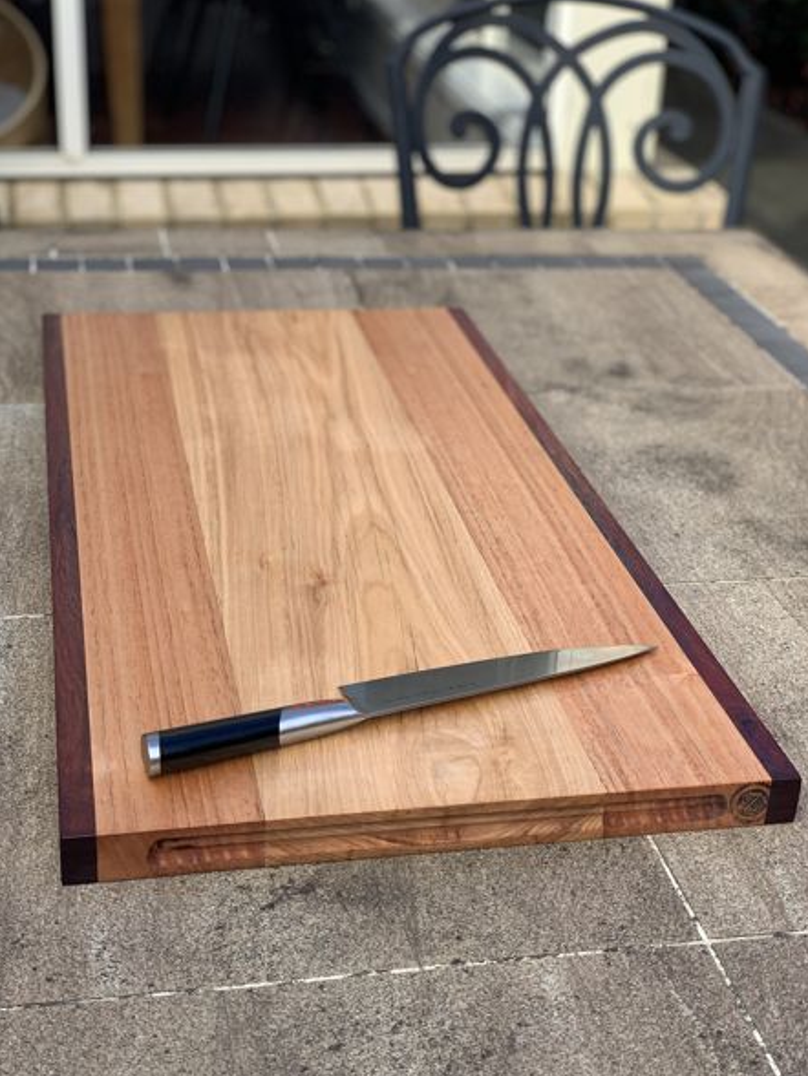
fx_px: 1649
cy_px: 543
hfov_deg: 27.5
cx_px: 408
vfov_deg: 36.2
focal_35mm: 53
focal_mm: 6
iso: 16
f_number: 2.4
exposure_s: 1/326
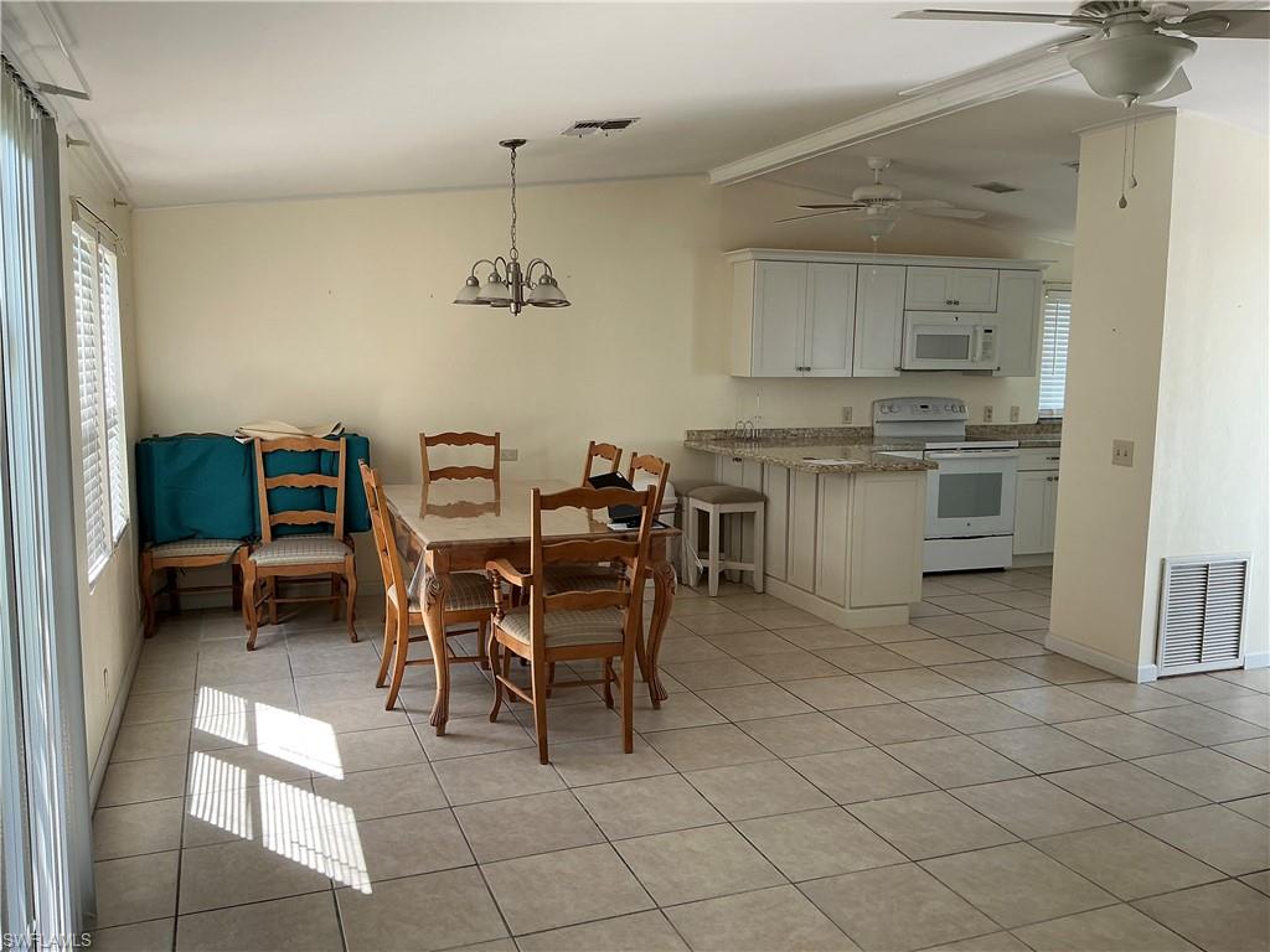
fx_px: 1027
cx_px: 635
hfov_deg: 63.4
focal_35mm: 28
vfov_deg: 49.7
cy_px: 476
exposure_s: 1/122
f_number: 1.8
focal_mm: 3
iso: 40
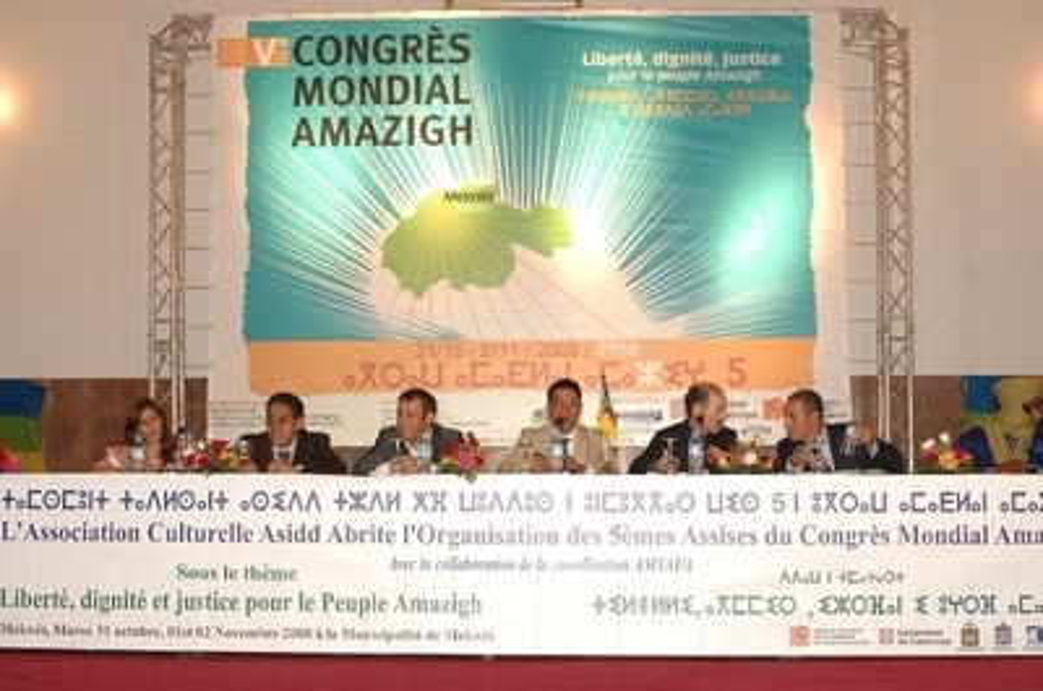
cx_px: 522
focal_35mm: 52
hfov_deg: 37.9
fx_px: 1518
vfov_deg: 25.6
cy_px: 346
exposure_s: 1/60
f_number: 4.5
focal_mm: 35
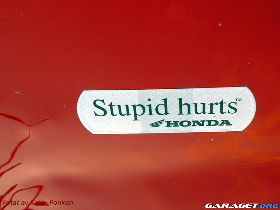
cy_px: 105
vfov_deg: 30.9
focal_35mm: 47
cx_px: 140
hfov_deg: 40.4
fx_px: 380
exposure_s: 1/50
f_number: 4
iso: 80
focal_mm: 6.5
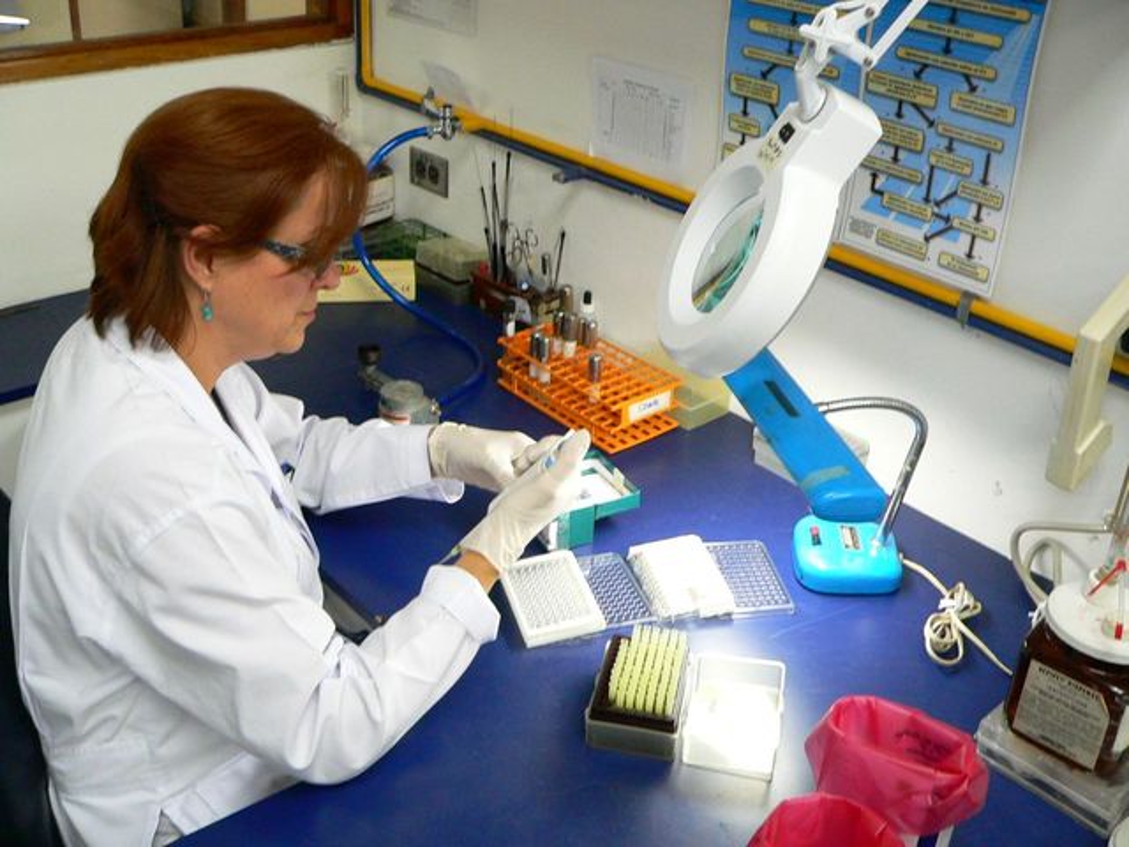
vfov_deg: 39.7
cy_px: 424
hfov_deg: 51.4
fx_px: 1174
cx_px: 564
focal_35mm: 36
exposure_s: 1/10
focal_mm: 6
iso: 200
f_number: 2.8
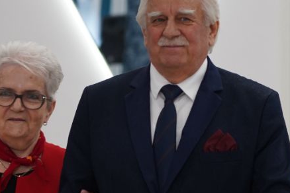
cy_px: 160
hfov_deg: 6.6
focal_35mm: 312
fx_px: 2513
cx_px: 132
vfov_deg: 4.4
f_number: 4
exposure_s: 1/125
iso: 1250
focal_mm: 105
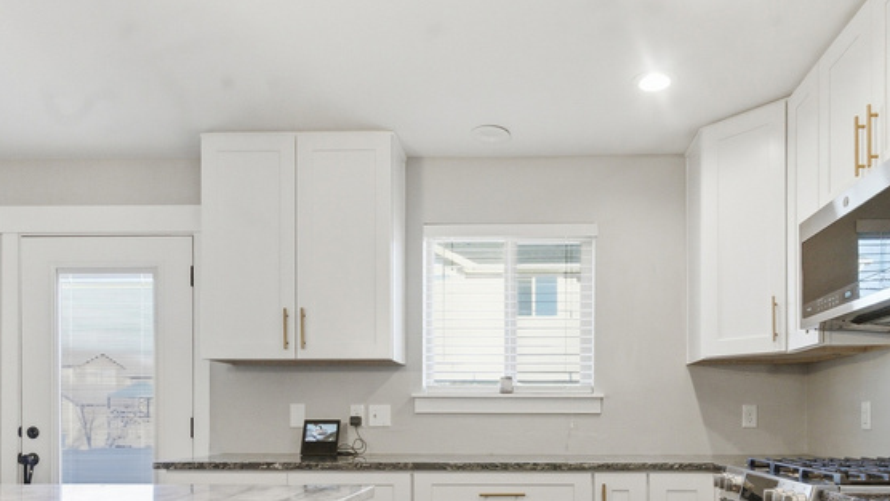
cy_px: 387
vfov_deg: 41.4
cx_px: 520
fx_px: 637
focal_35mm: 27
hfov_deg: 69.3
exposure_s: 1/1000
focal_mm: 14
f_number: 9
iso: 3200
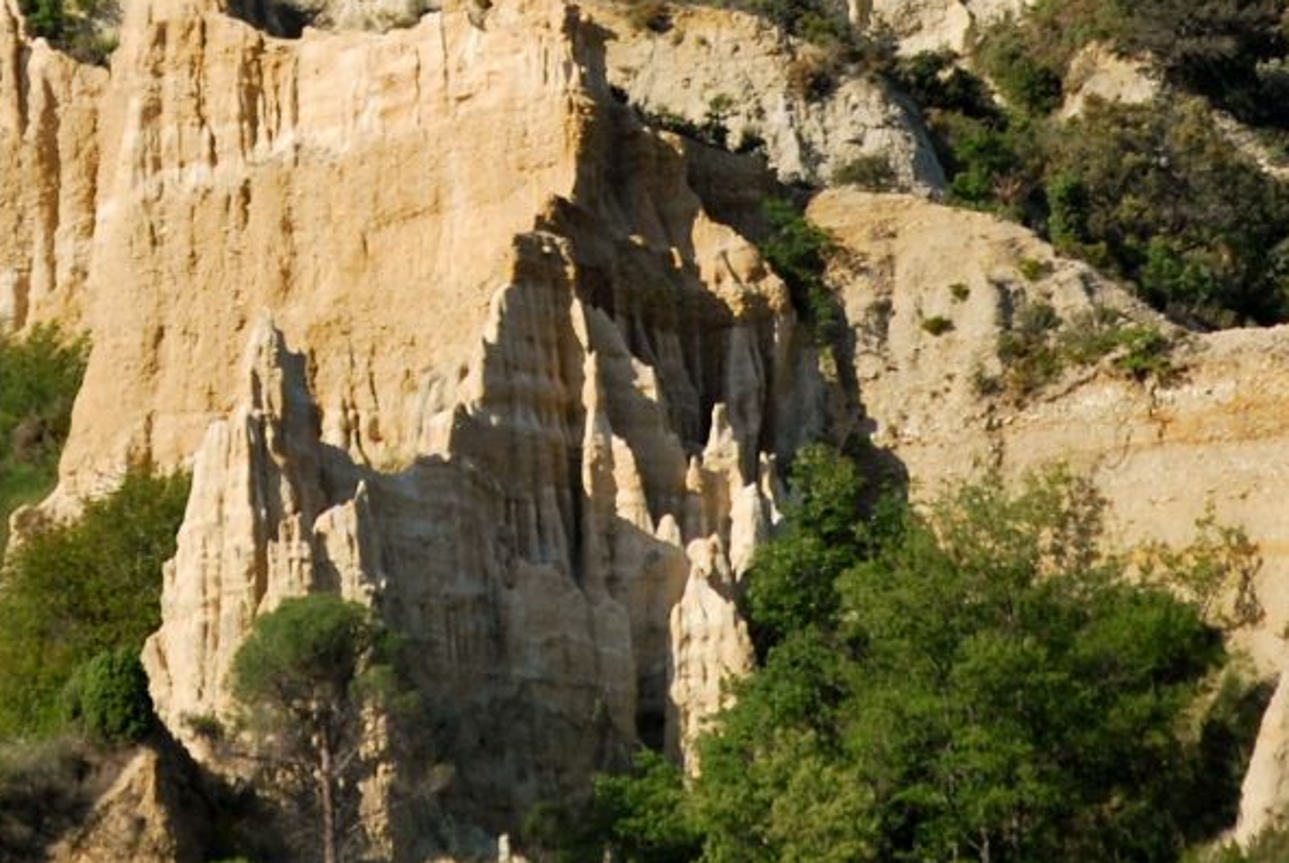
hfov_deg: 4.0
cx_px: 176
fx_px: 18601
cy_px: -587
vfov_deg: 2.6
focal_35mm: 519
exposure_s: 1/400
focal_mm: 100
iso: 200
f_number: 5
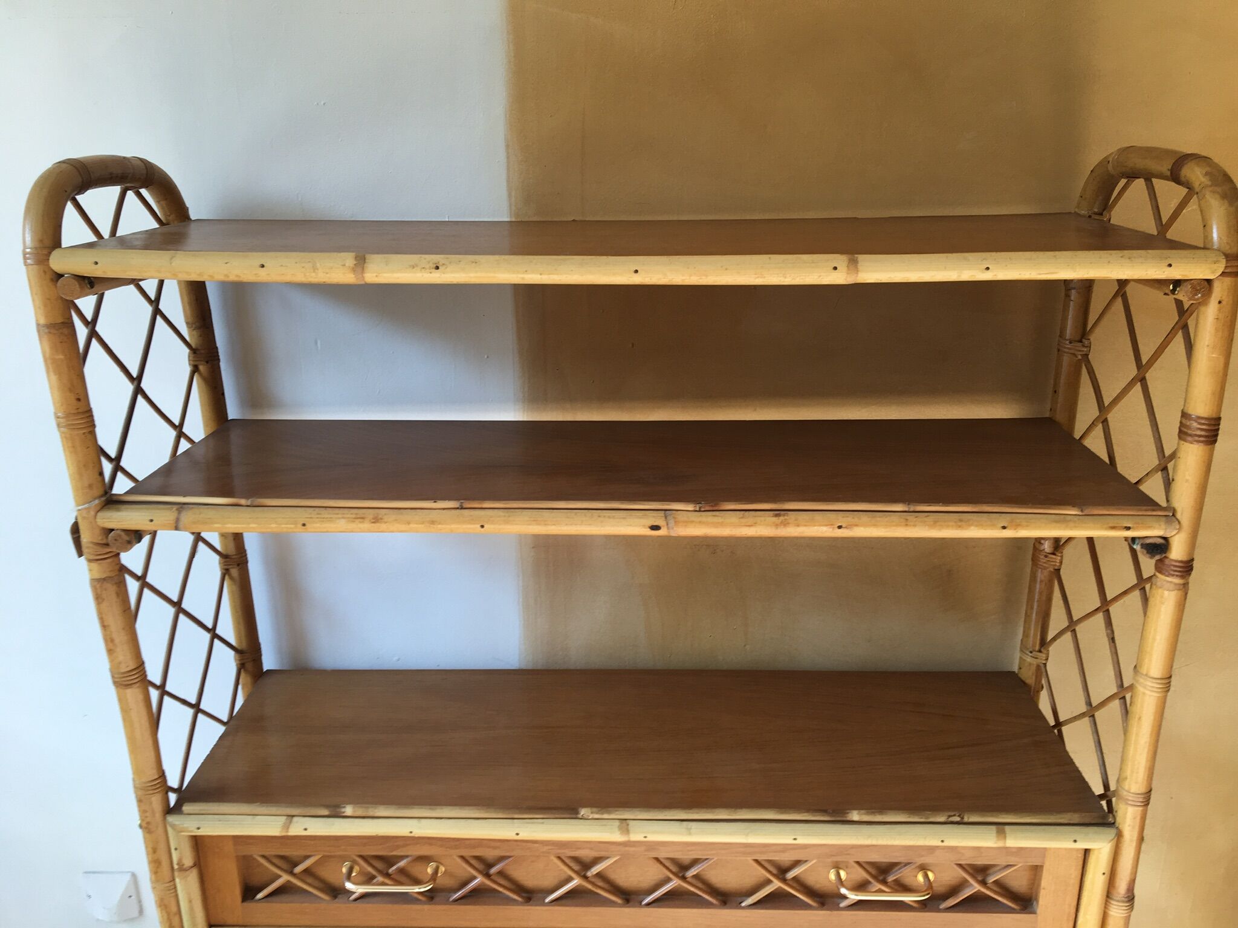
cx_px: 619
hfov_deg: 61.7
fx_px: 1037
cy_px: 464
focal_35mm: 29
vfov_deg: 48.2
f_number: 2.2
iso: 25
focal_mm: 4.15
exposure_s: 1/50
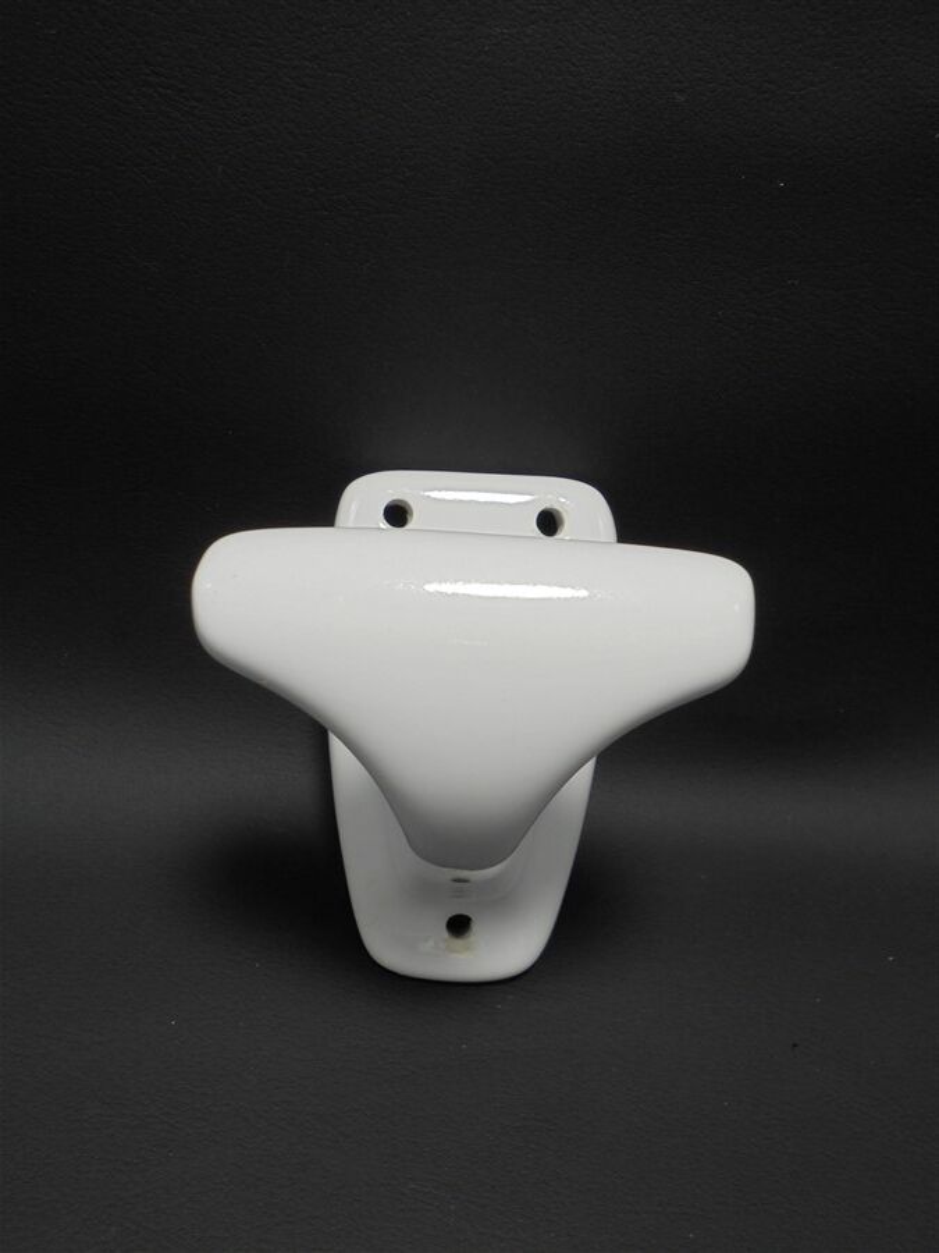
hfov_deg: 37.7
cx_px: 470
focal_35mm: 38
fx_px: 1374
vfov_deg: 49.0
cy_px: 626
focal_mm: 6.9
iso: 100
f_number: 4.2
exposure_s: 1/40
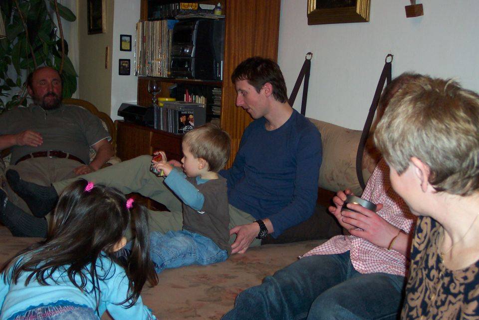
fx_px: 679
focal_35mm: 51
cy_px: 160
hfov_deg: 38.9
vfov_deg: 26.5
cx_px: 240
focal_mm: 10.7
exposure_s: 1/45
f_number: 3.4
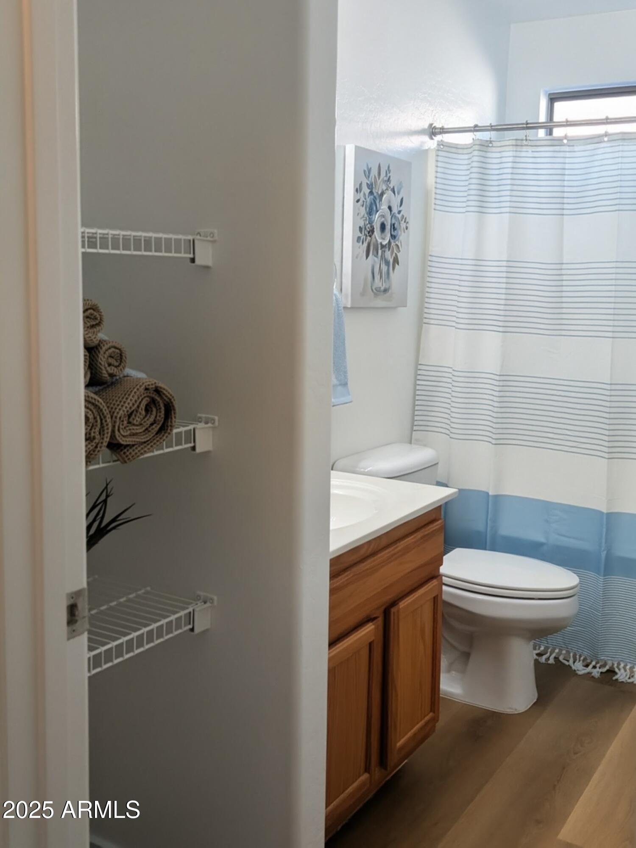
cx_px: 318
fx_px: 588
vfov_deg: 71.6
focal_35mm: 24
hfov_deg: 56.8
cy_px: 424
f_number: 1.68
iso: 24
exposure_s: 1/30
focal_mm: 6.9
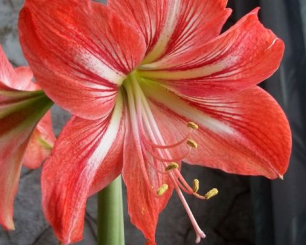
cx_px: 153
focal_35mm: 42
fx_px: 380
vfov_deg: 35.4
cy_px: 83
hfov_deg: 43.8
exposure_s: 1/30
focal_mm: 5.7
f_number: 2.9
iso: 80
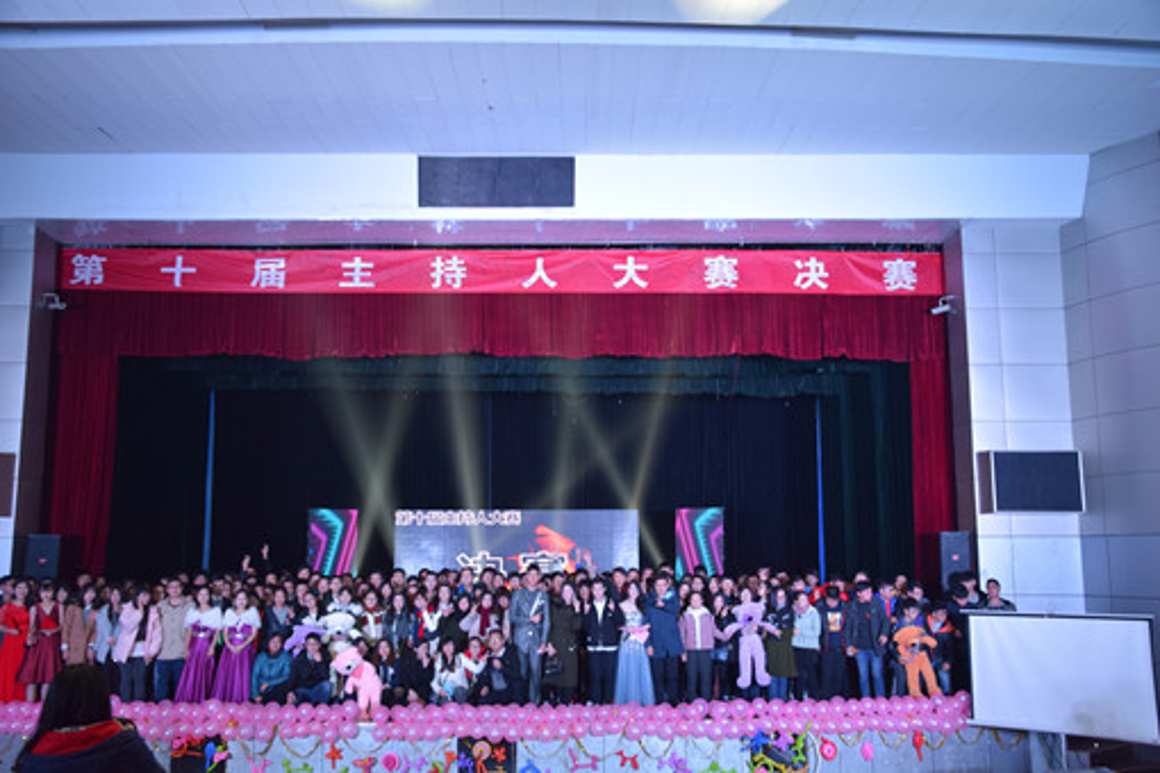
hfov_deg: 53.1
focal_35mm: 36
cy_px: 386
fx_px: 1160
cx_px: 580
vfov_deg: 36.9
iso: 720
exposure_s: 1/60
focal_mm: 24
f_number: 4
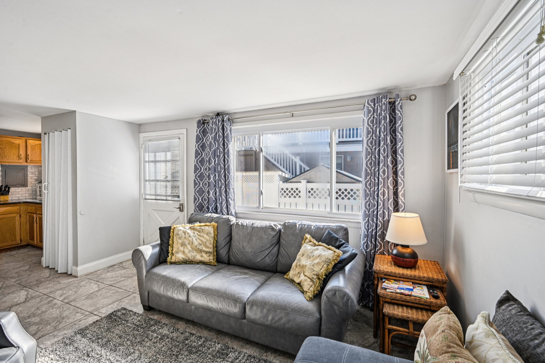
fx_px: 242
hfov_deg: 96.7
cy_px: 182
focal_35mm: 16
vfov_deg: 73.7
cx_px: 272
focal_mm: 16
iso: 800
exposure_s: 1/250
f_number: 8
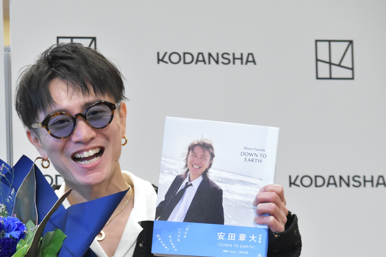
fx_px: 3431
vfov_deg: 4.3
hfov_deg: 6.4
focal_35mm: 320
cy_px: 192
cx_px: 73
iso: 4000
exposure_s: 1/160
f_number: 6.3
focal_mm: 130
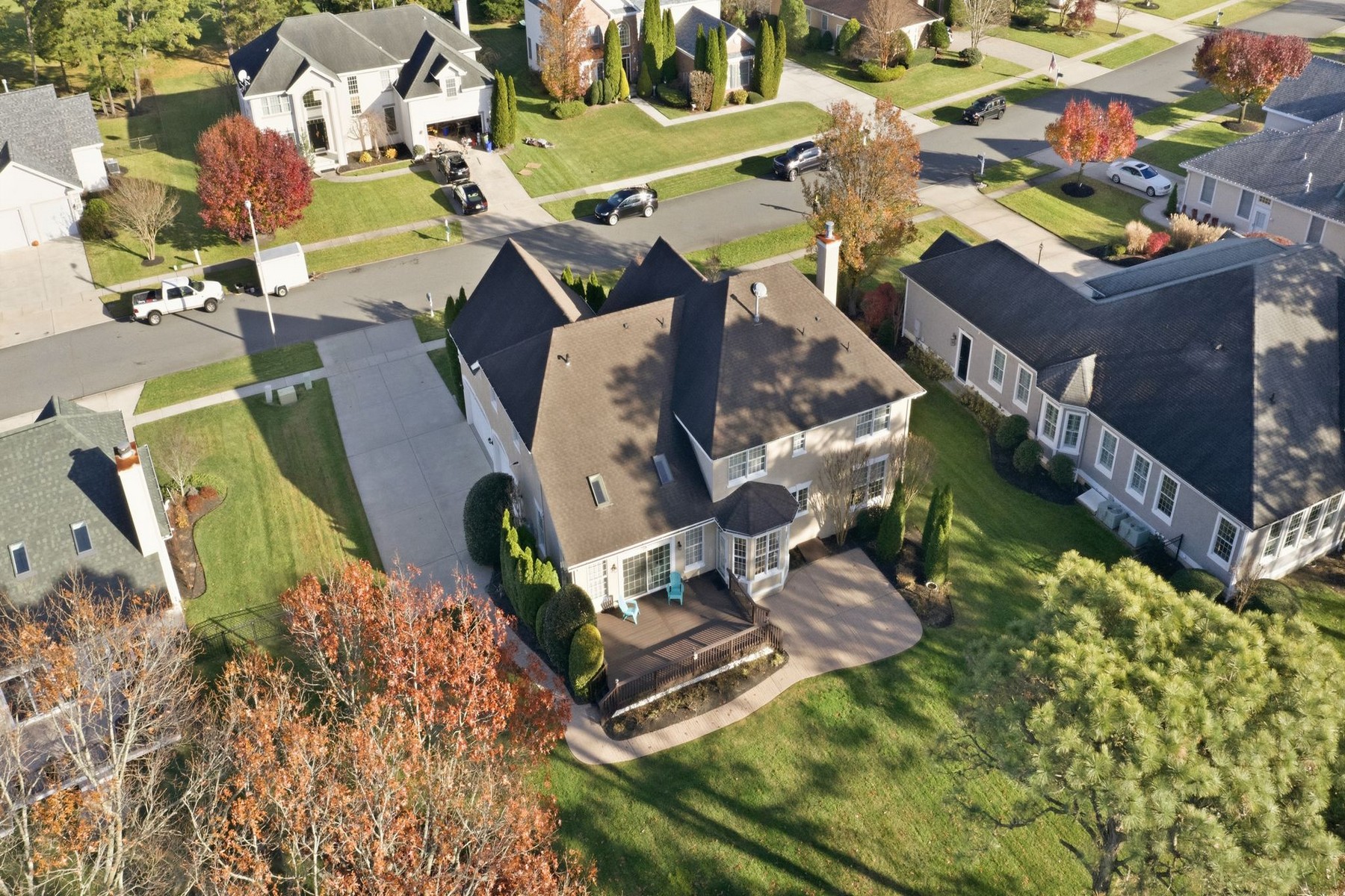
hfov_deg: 65.5
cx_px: 672
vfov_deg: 46.4
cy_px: 448
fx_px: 1046
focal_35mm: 28
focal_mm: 10.3
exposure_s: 1/20
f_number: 8
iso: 400
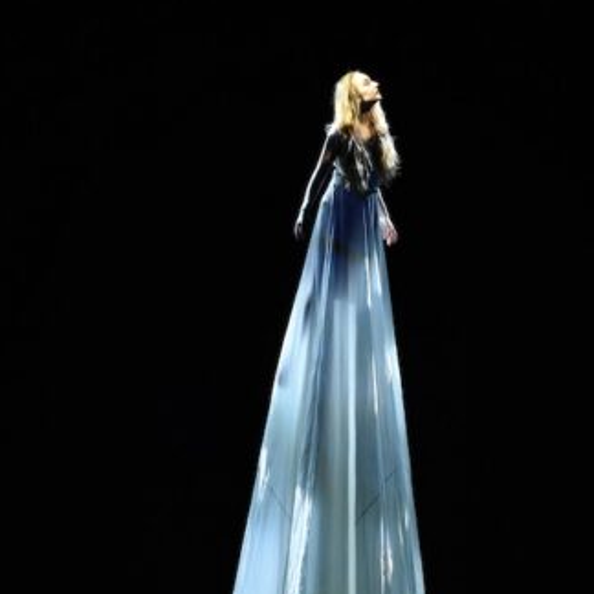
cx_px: 351
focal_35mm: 156
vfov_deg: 11.2
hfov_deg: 11.2
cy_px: 469
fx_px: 3029
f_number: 4
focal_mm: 85
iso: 3200
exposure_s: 1/160
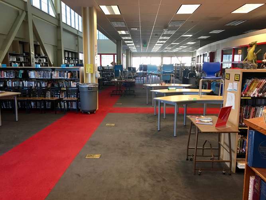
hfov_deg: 61.7
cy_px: 100
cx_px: 133
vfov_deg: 48.2
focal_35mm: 29
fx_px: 223
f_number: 2.2
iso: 50
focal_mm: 4.15
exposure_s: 1/15
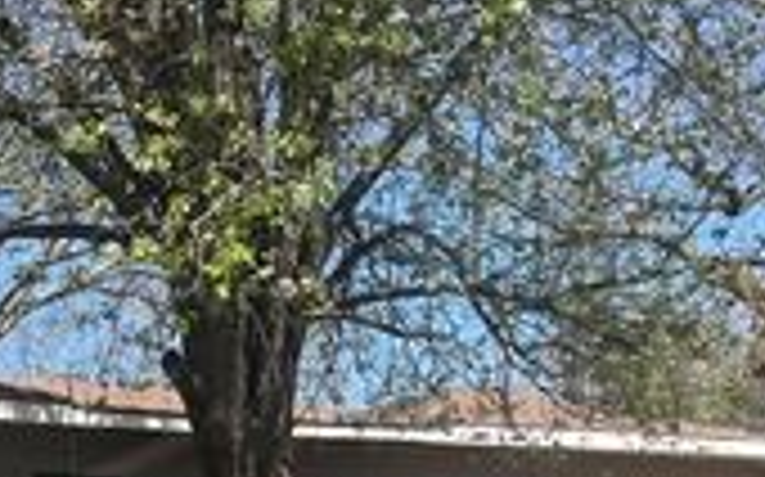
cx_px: 22
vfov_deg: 15.4
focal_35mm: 81
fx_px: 1688
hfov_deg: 24.5
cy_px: 601
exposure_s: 1/2024
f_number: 1.6
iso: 50
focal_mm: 5.1
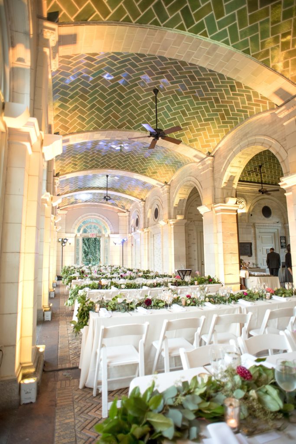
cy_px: 222
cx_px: 148
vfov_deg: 84.0
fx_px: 247
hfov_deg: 61.9
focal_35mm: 20
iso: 1000
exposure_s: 1/160
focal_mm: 20
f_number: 3.2
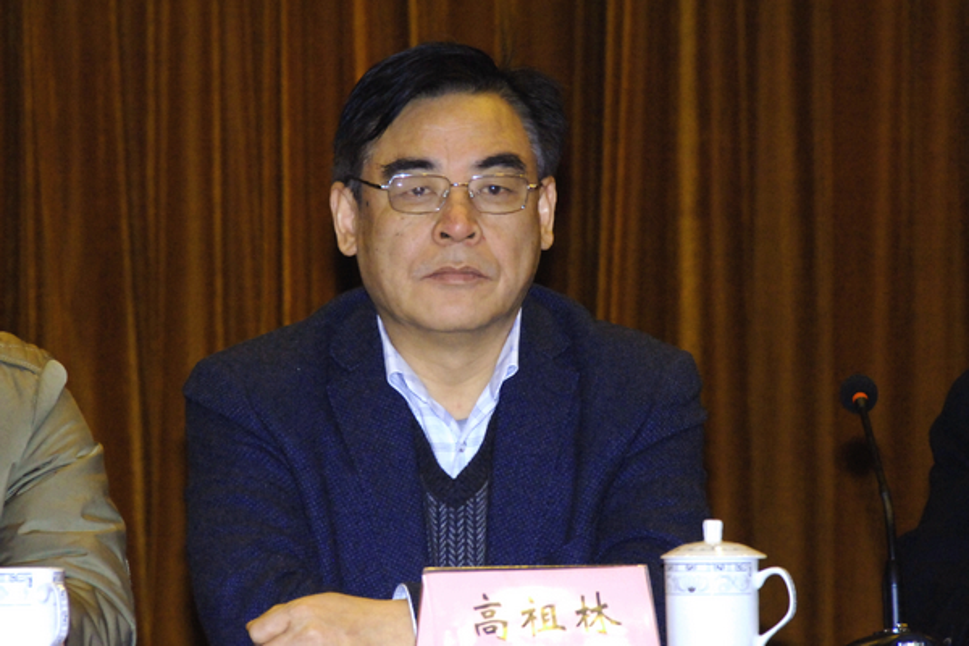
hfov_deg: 8.1
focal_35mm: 255
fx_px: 6863
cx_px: 484
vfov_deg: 5.4
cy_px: 323
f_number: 6.7
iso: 800
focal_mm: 170
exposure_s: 1/60
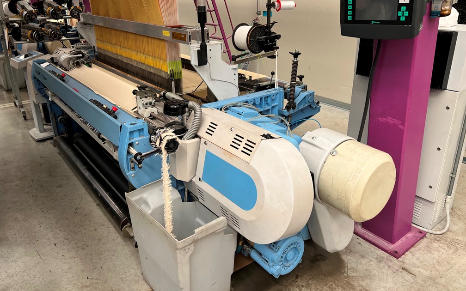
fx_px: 356
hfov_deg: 66.5
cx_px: 232
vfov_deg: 44.3
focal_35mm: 28
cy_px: 116
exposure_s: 1/100
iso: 50
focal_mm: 5.7
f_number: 1.5
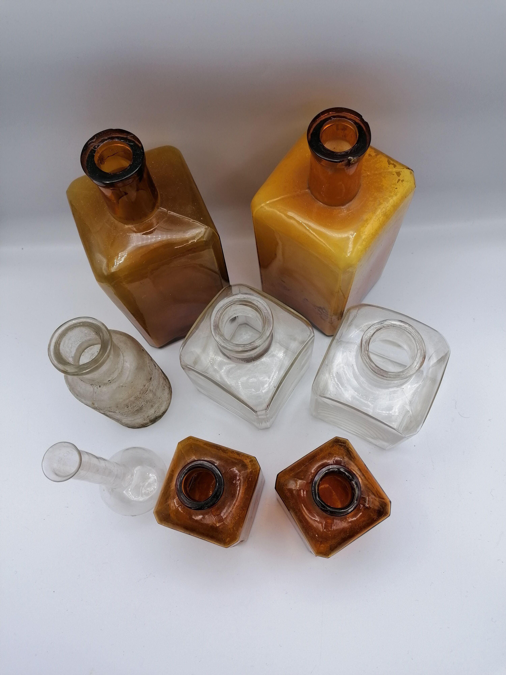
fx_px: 526
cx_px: 253
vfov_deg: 65.3
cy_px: 338
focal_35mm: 27
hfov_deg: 51.4
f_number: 1.8
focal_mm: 4.75
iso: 50
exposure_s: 1/257
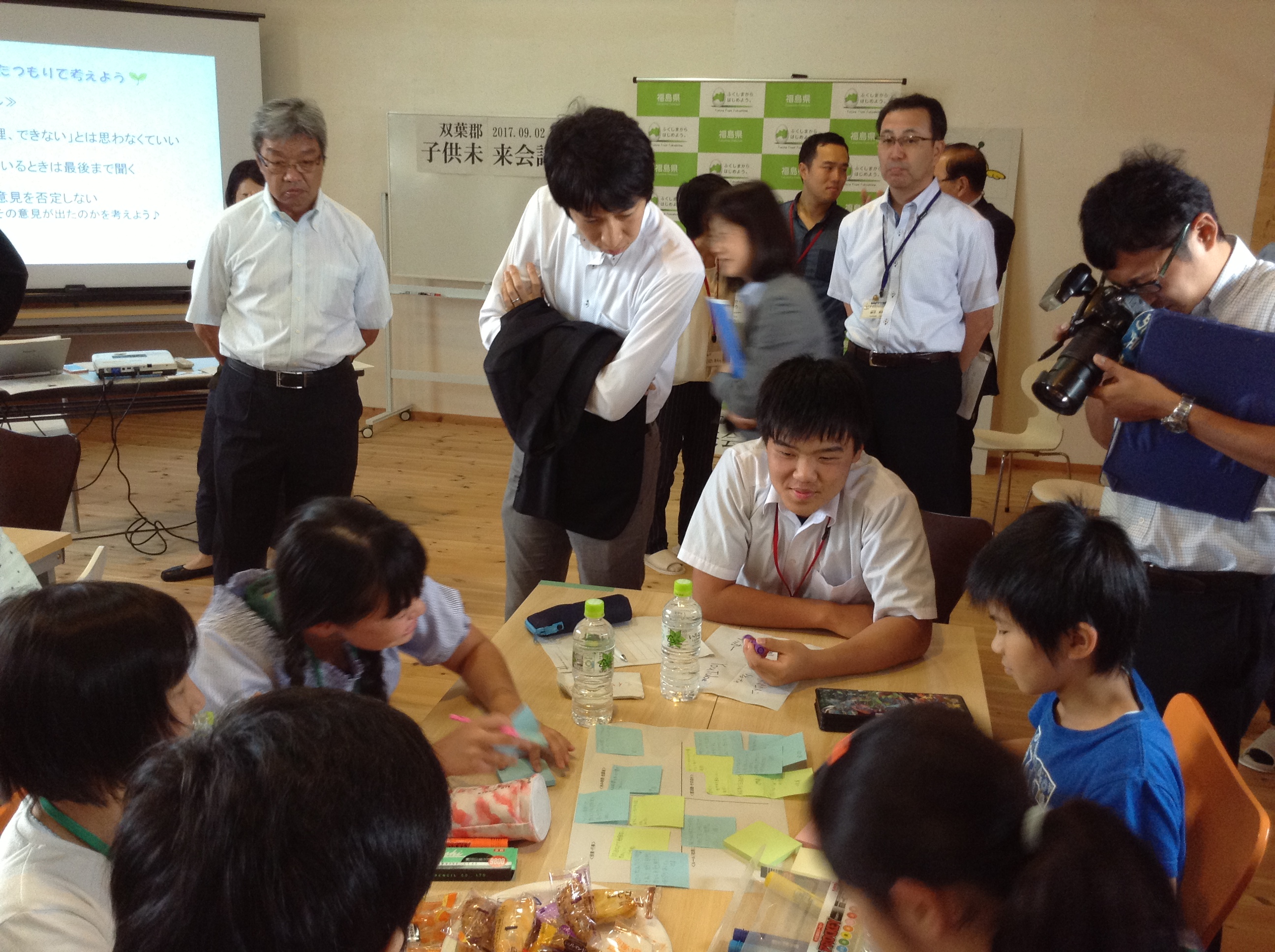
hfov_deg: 55.4
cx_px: 638
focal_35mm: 33
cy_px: 476
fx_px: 1214
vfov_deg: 42.8
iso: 100
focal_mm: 3.3
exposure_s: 1/25
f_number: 2.4
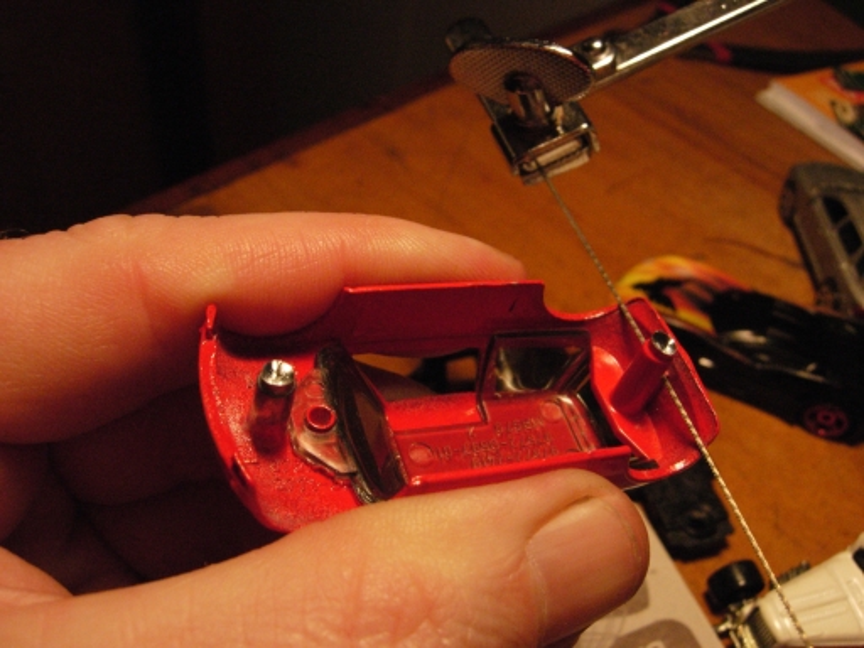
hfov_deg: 51.4
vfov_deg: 39.7
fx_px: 899
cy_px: 324
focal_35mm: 36
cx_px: 432
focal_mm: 7.5
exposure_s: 1/197
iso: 400
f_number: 4.3
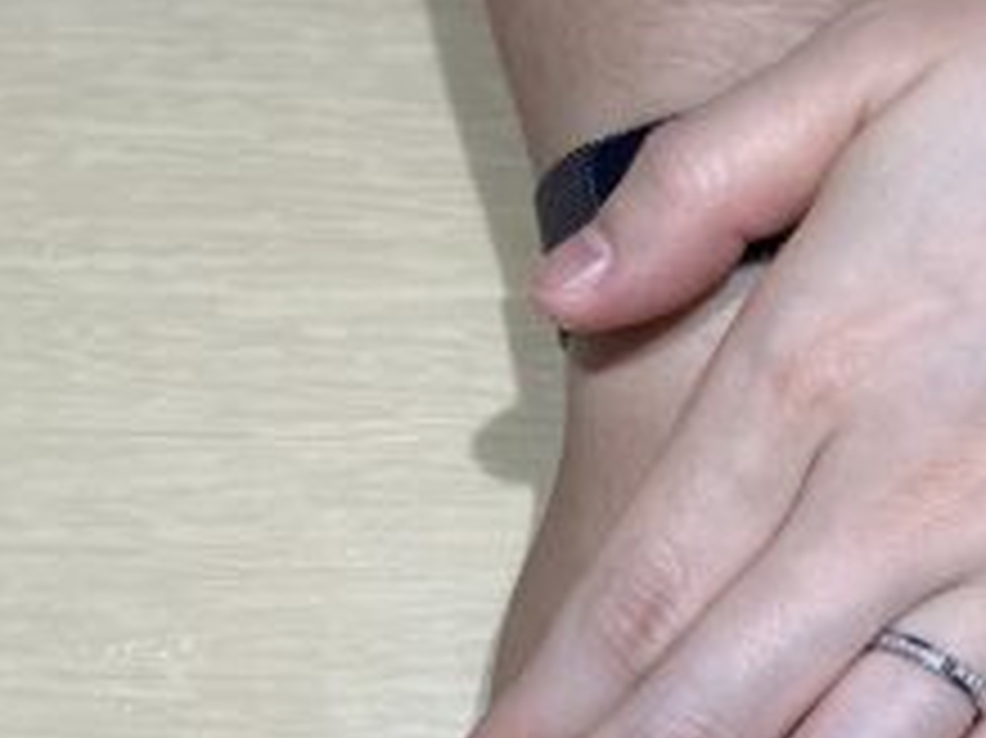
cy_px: 824
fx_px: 2420
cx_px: 833
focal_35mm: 85
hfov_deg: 22.6
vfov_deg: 16.8
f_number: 2.4
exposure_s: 1/120
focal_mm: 3.3
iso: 64
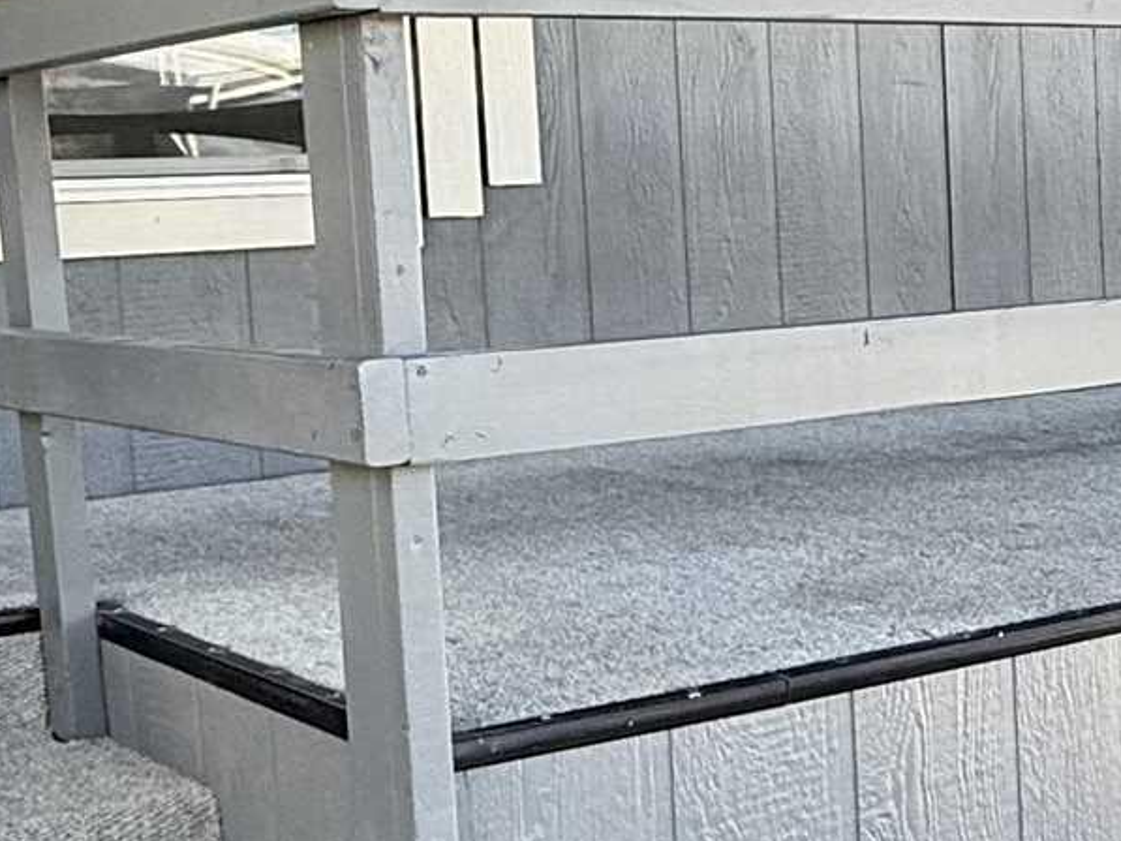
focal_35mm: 72
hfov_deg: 25.7
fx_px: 2332
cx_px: 1121
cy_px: 400
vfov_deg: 20.4
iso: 80
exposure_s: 1/99
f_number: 2.2
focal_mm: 2.22
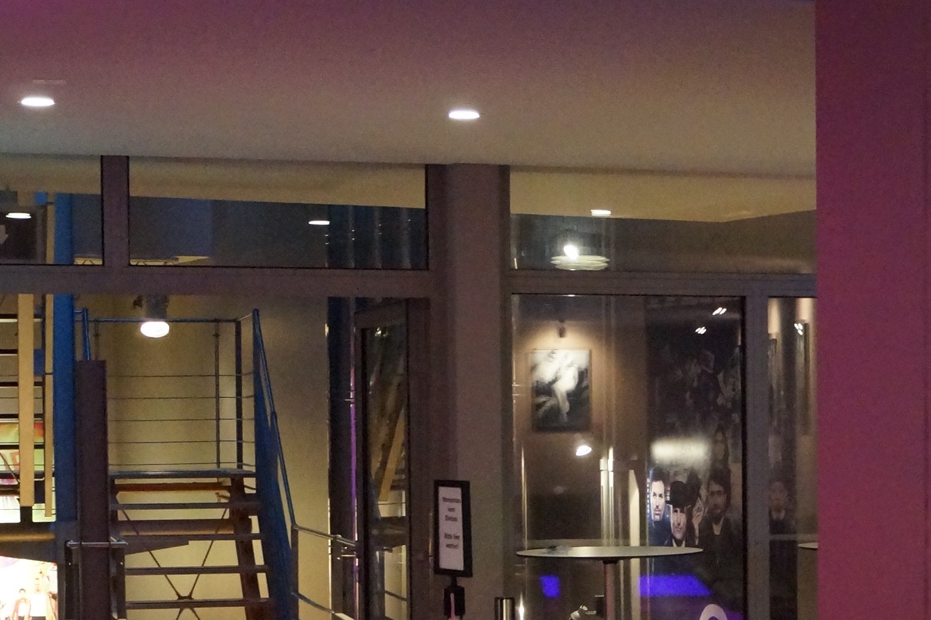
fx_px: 2481
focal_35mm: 96
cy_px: 611
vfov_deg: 14.0
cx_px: 831
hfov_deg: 20.8
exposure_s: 1/30
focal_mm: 24
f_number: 4
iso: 3200
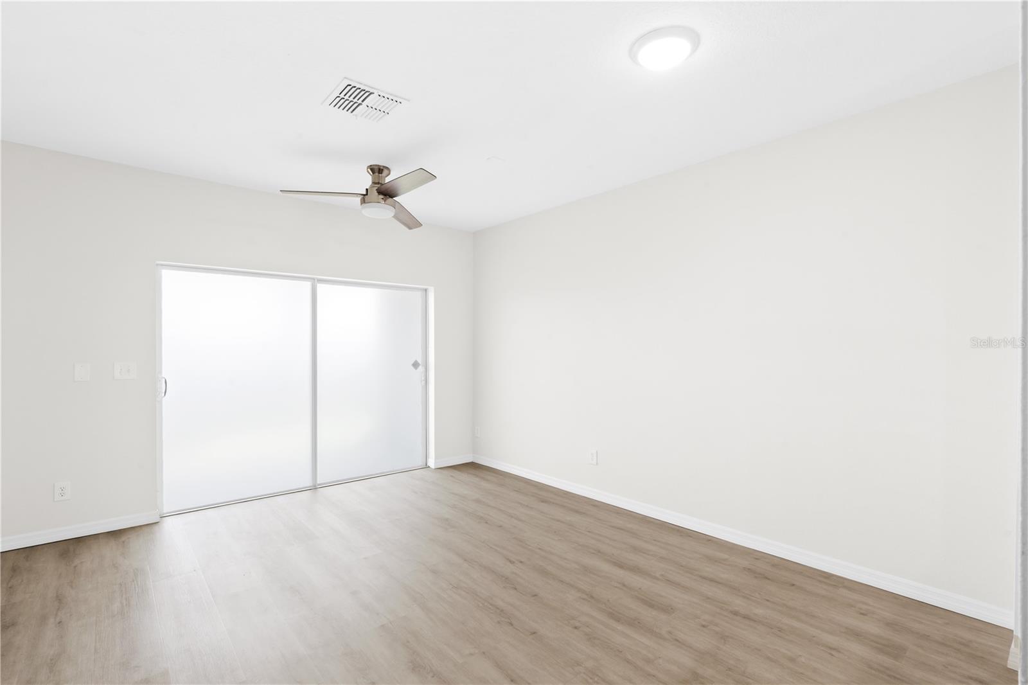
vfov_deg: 70.4
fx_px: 485
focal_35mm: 17
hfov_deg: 93.3
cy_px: 342
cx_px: 514
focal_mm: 17
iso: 125
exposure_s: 1/2
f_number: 13
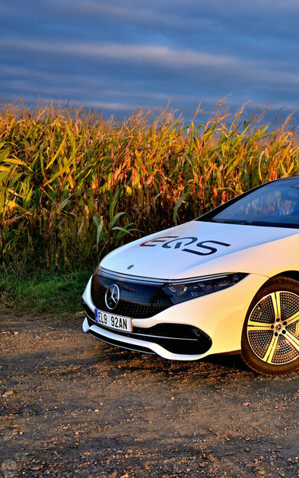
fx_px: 701
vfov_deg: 37.7
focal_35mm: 54
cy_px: 243
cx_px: 295
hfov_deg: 23.1
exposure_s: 1/1000
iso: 100
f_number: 4
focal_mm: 34.5
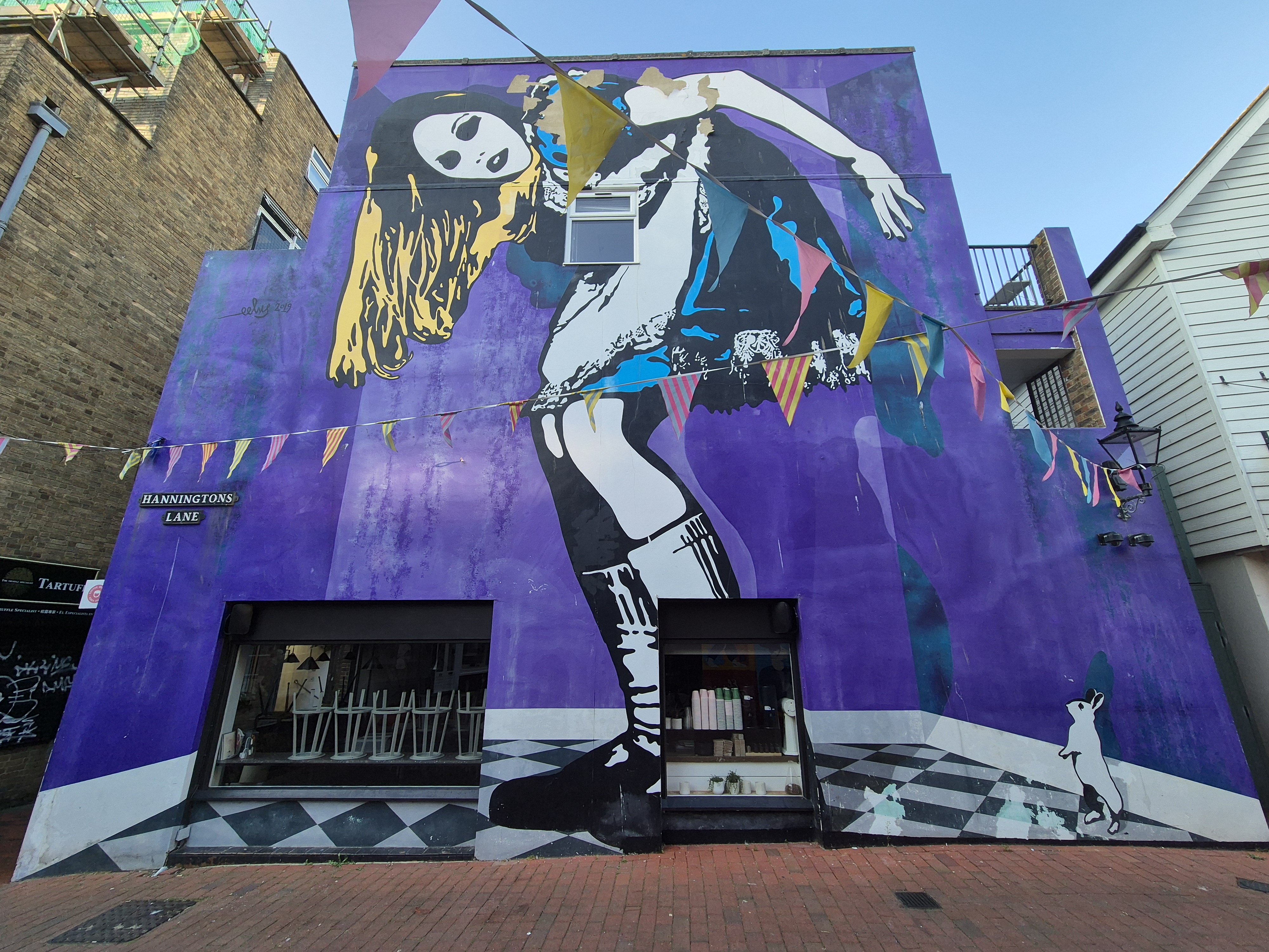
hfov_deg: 106.2
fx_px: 477
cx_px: 634
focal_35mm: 13
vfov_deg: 89.9
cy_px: 476
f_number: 2.2
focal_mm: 2.2
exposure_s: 1/228
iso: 50
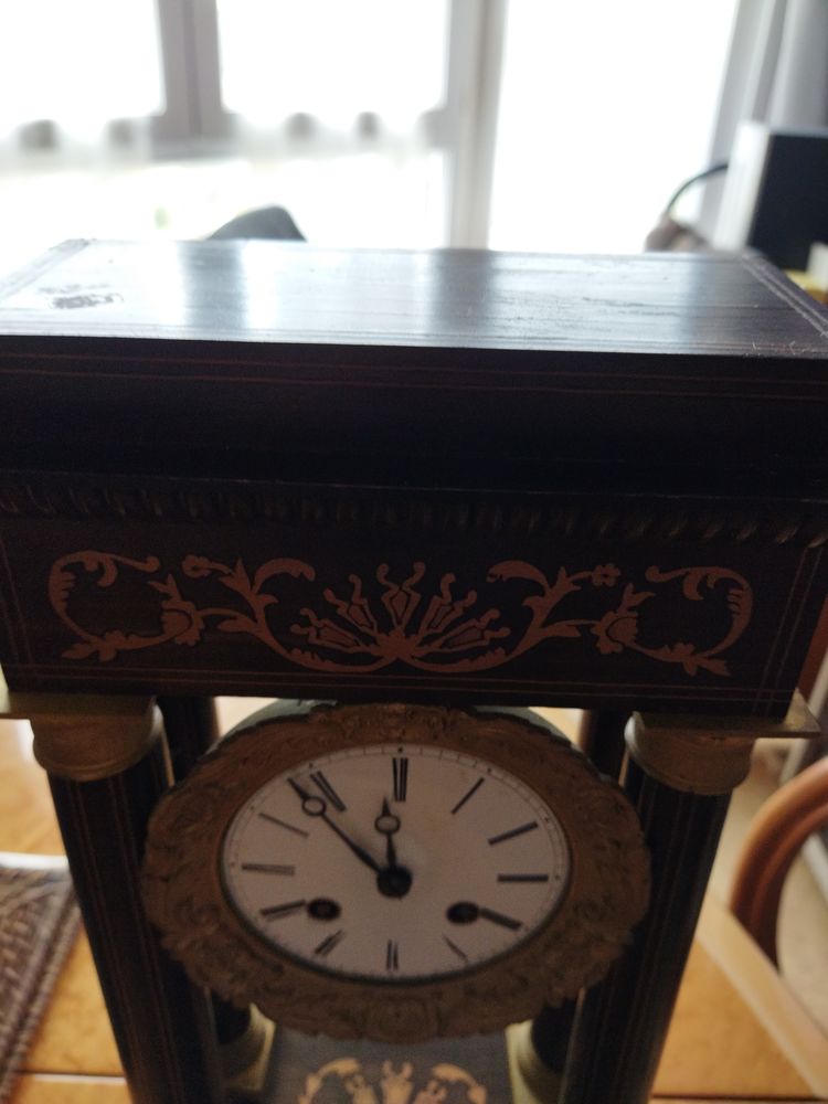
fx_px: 861
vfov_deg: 65.3
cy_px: 552
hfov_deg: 51.4
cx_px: 414
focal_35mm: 27
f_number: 1.79
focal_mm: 4.71
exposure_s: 1/50
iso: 139
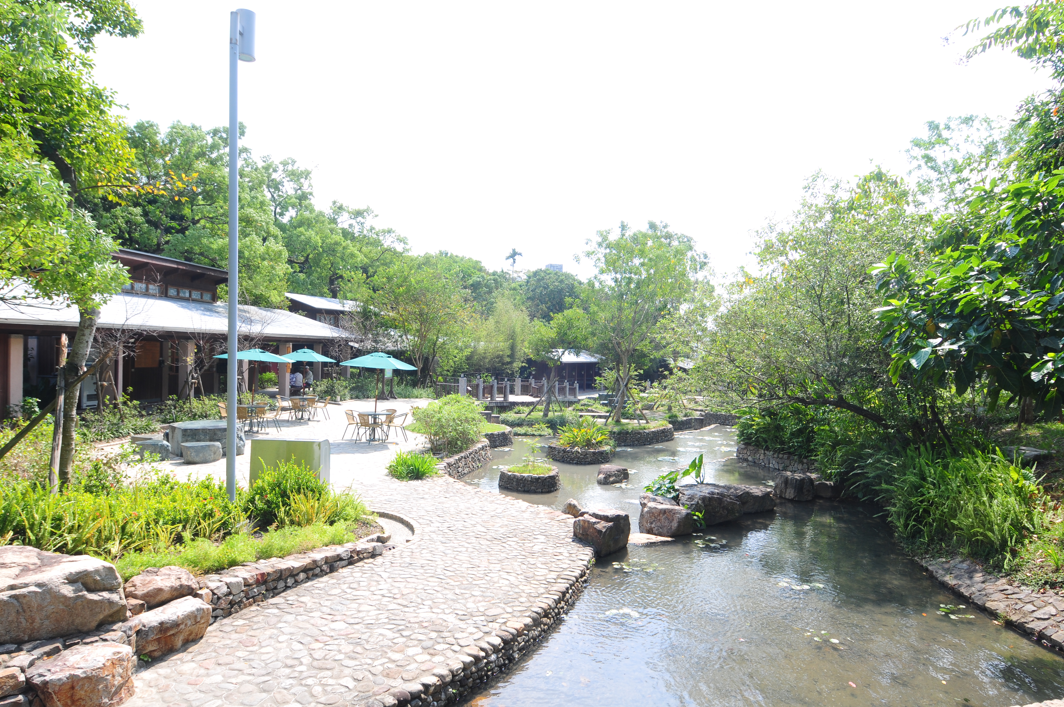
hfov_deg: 81.3
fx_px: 620
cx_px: 532
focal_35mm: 21
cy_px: 354
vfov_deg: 59.4
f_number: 7.1
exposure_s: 1/100
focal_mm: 14
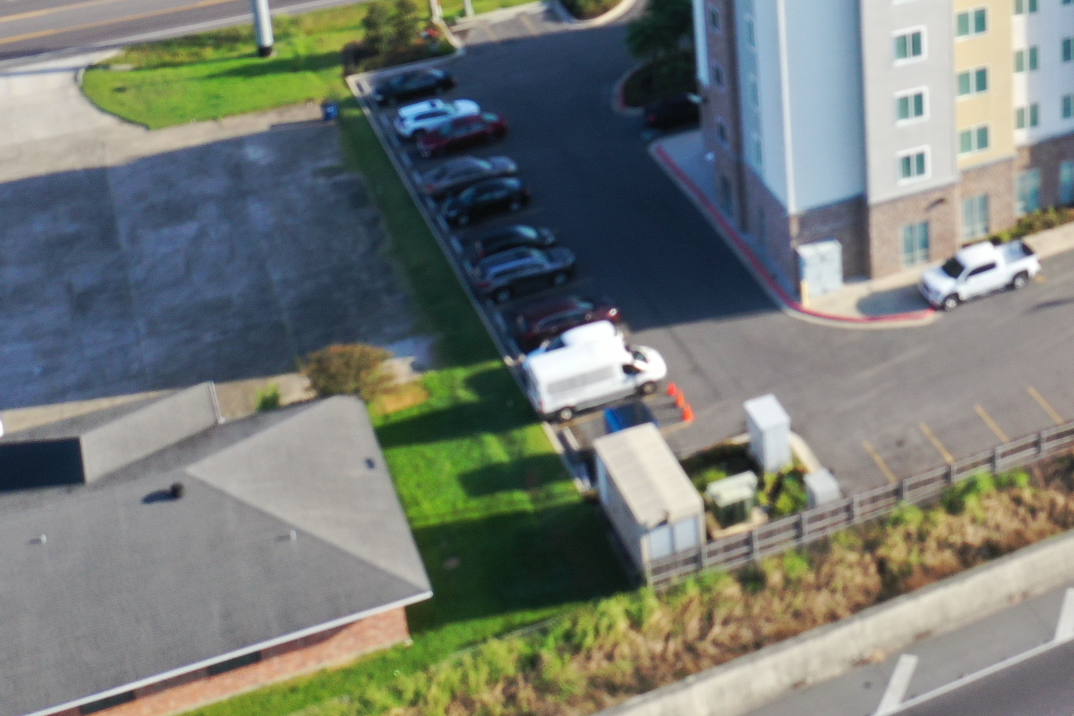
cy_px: -137
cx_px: 1062
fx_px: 2029
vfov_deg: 18.9
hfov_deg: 28.0
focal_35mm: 68
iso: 100
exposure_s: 1/160
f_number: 5.6
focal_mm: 10.26
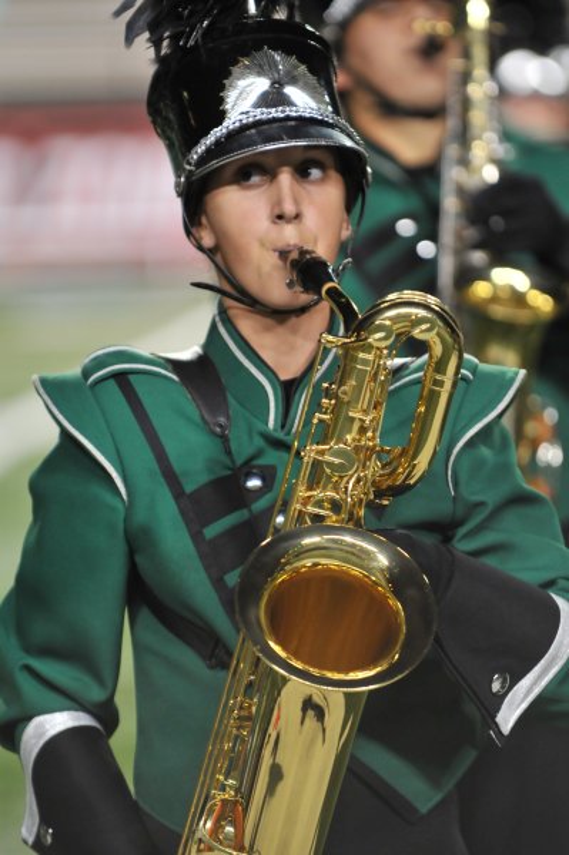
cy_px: 428
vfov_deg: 6.9
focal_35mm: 300
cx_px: 284
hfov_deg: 4.6
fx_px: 7124
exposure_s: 1/200
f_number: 2.8
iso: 800
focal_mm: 200
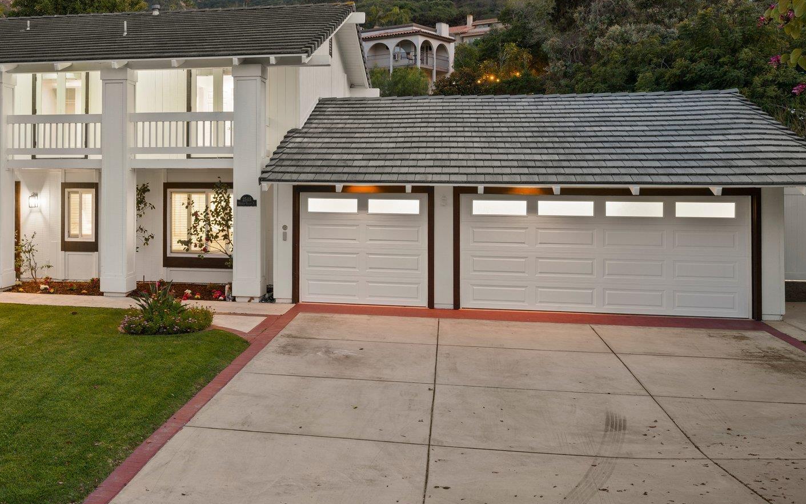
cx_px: 274
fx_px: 747
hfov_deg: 55.6
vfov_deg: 36.8
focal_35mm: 34
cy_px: 157
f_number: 8
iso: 400
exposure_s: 2.5
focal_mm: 23
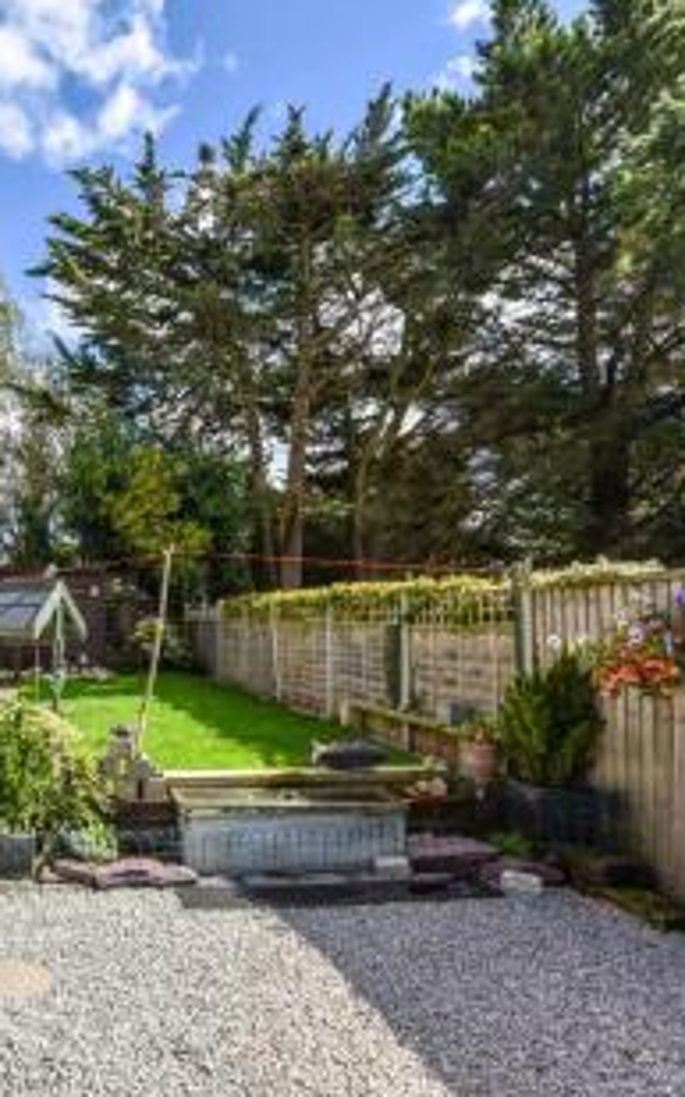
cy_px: 548
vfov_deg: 79.7
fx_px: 657
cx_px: 43
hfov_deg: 48.0
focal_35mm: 22
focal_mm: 14
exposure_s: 1/1250
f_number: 8
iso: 400
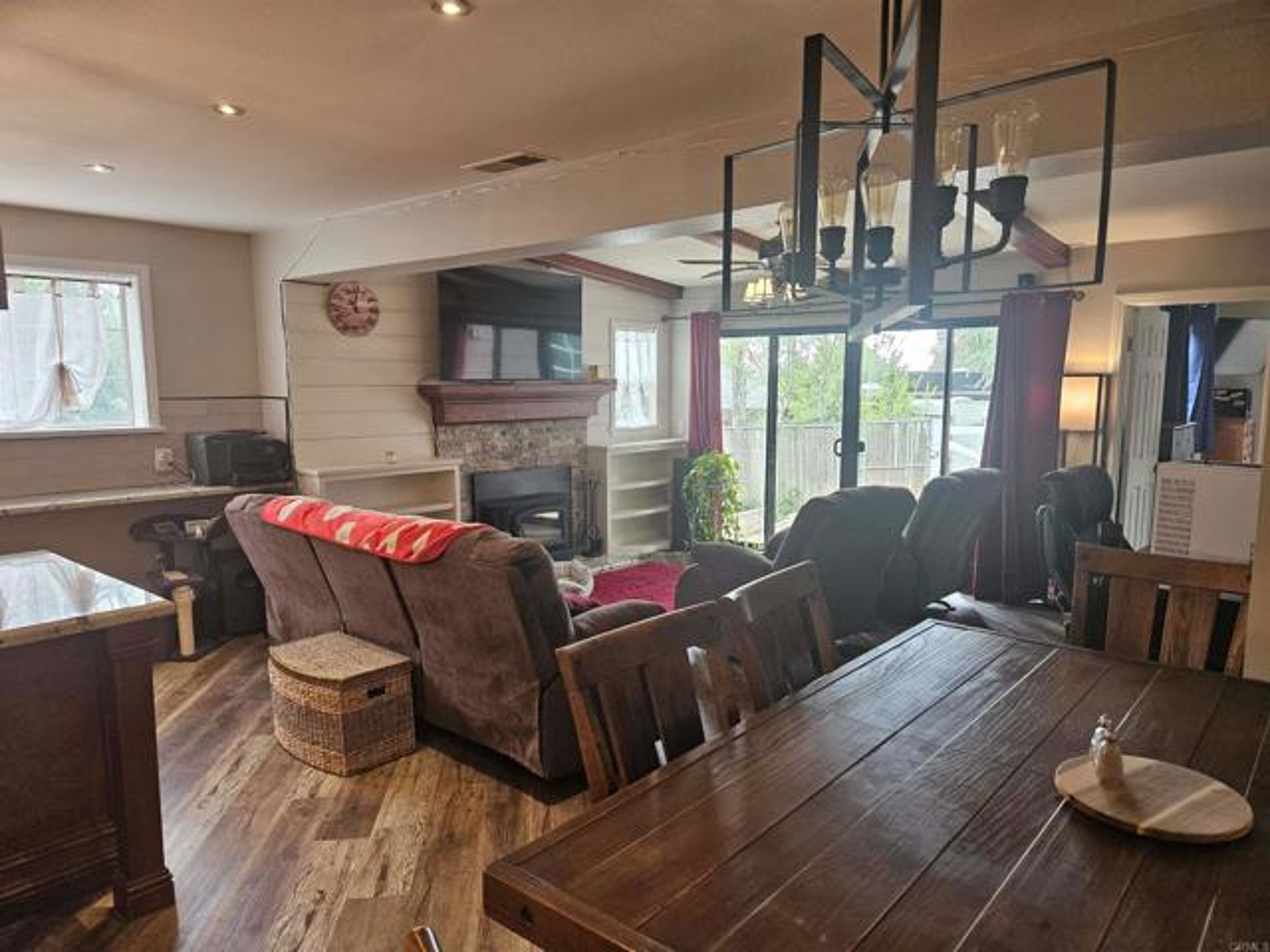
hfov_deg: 73.9
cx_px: 635
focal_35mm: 23
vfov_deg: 58.9
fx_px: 844
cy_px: 476
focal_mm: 5.4
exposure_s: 1/120
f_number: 1.8
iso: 250
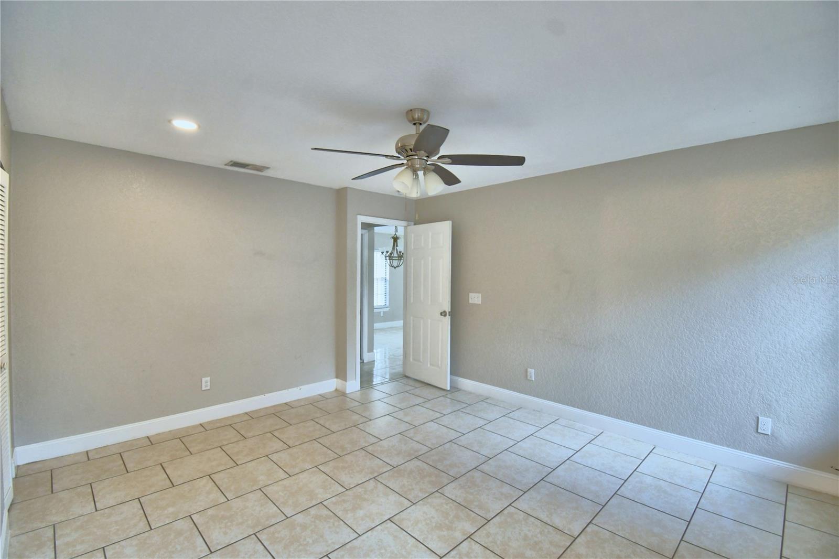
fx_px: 349
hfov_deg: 100.4
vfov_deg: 77.3
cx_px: 420
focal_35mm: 15
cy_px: 280
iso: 400
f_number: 4.5
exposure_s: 1/80
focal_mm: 10
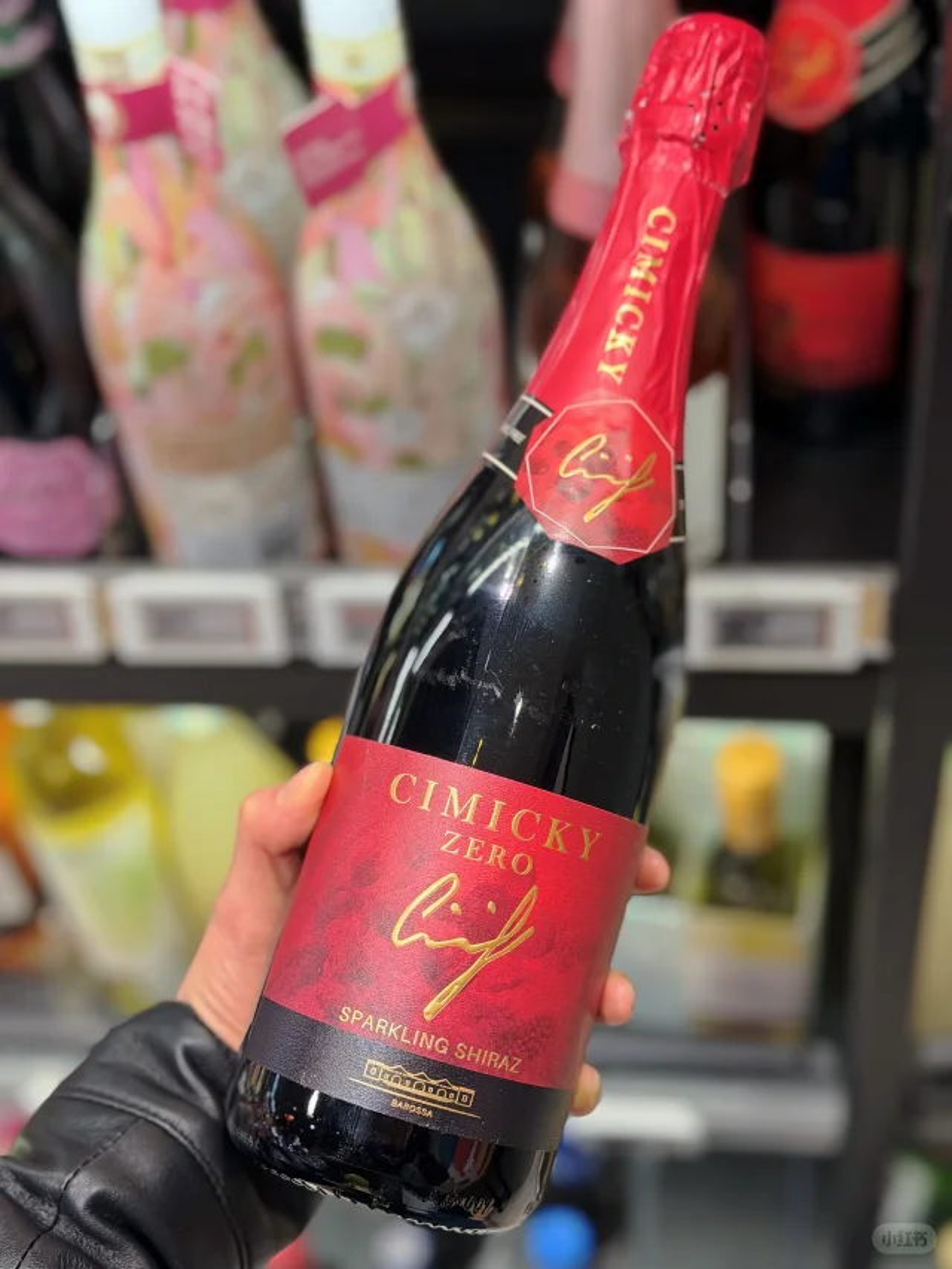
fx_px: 1760
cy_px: 634
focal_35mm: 48
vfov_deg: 39.7
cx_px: 476
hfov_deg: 30.3
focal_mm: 6.76
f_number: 1.78
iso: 80
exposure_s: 1/50
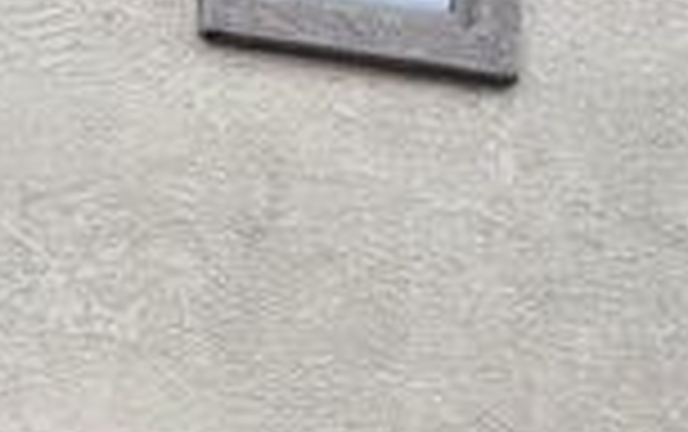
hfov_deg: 18.7
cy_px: 1105
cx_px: 234
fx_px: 2084
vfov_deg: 10.0
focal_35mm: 111
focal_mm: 6.76
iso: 50
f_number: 1.78
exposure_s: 1/126
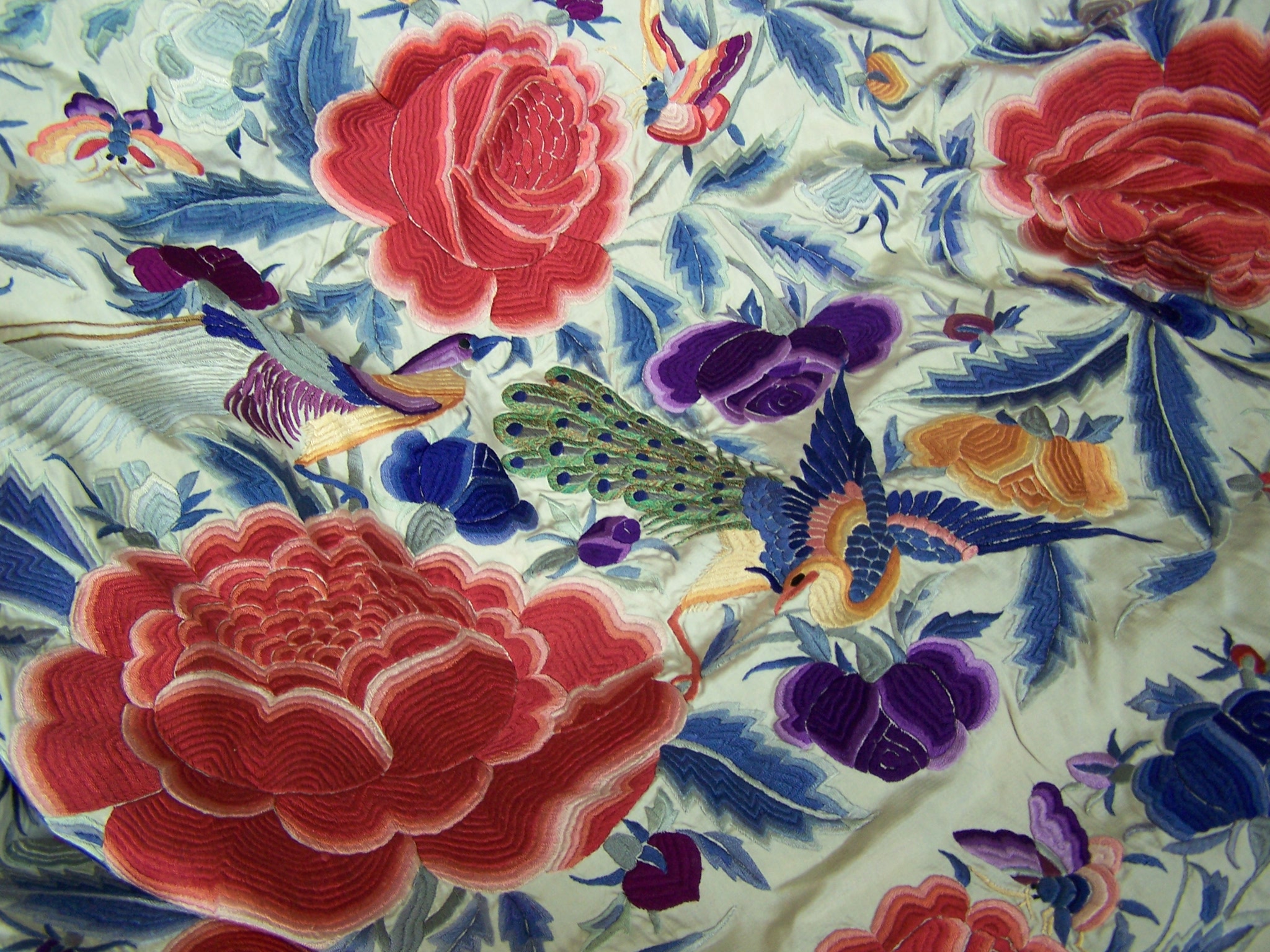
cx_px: 635
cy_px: 476
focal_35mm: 38
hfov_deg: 49.0
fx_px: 1394
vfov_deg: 37.7
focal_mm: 6.3
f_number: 2.8
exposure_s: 1/30
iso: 140
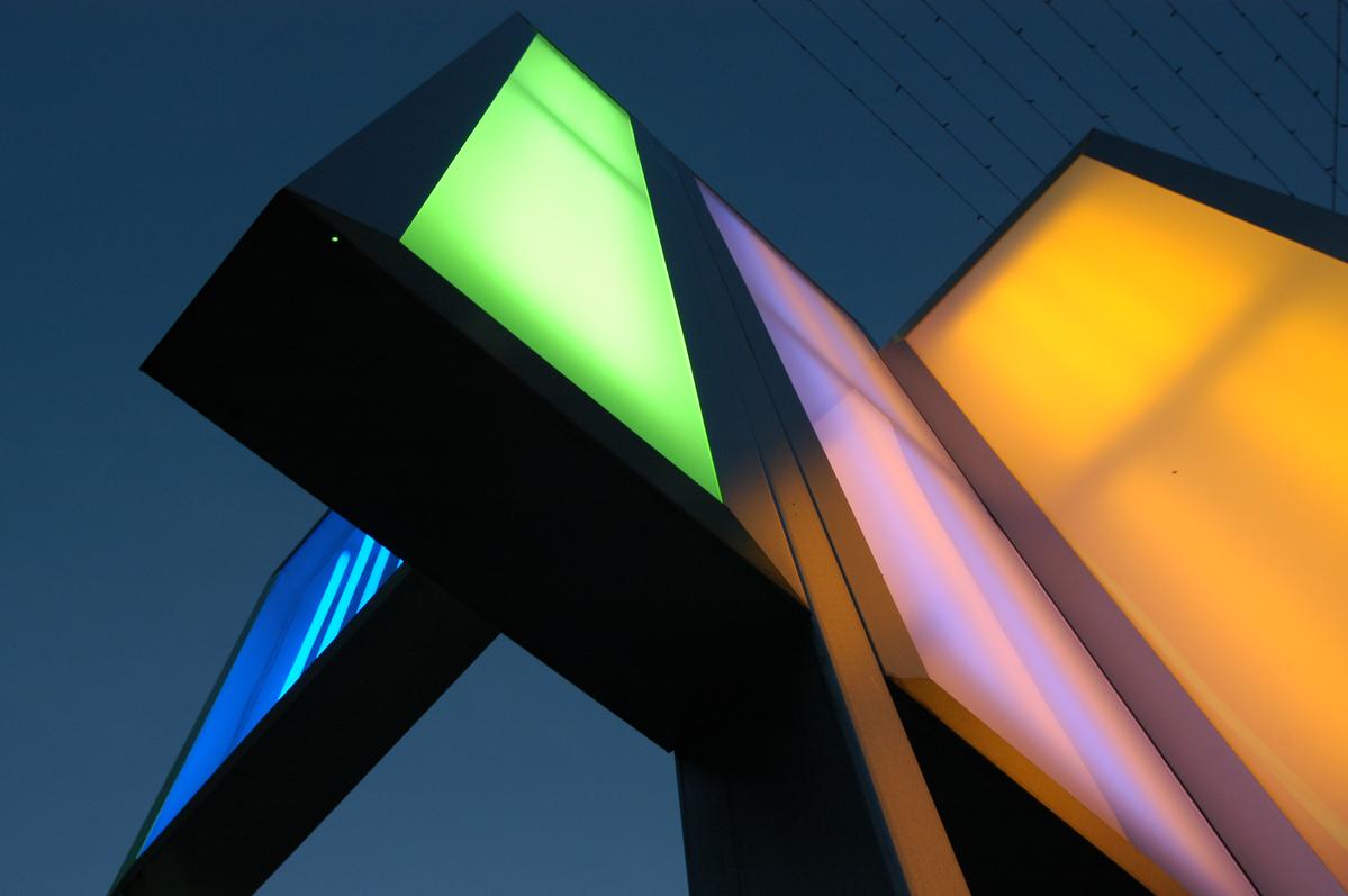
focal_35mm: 33
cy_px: 448
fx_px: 1234
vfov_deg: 39.9
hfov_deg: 57.3
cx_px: 674
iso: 400
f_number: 5.6
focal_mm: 22
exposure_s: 1/125
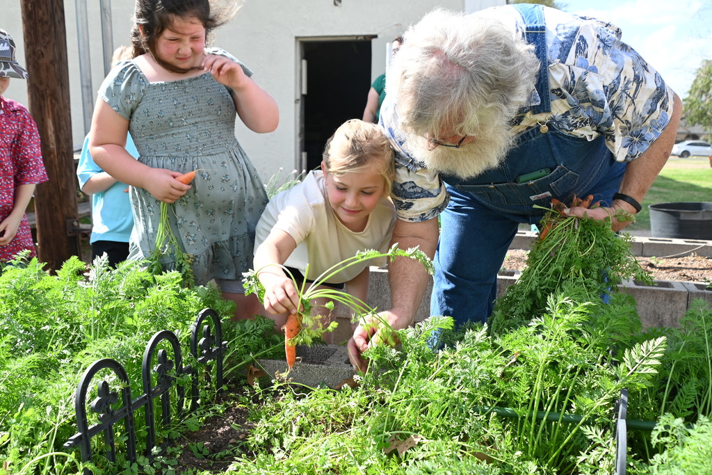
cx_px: 356
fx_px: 712
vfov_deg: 36.9
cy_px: 238
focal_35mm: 36
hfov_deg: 53.1
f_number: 5.6
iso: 140
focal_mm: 24
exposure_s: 1/250
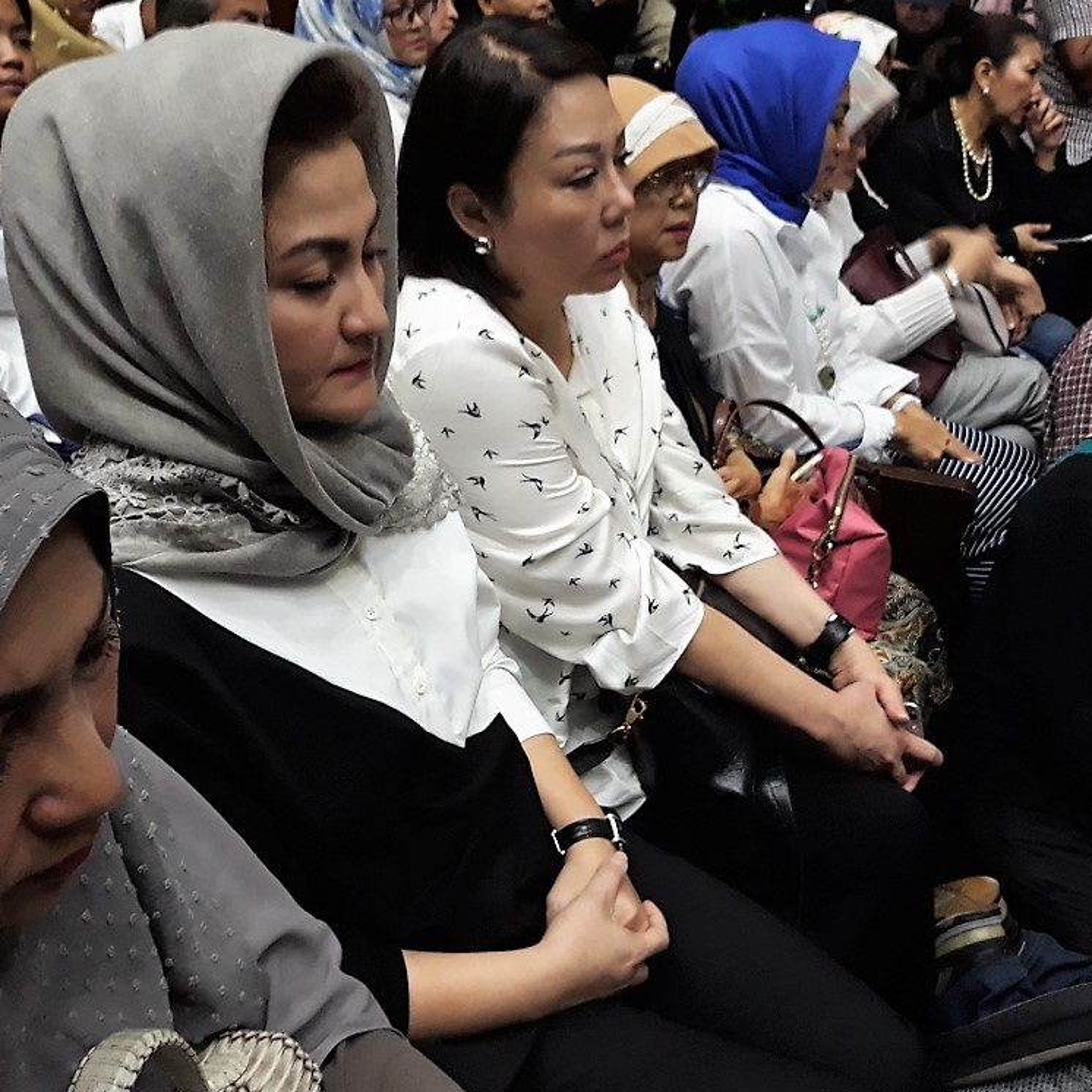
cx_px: 568
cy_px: 540
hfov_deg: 49.7
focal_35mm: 33
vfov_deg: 49.7
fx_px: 1178
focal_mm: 3.71
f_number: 1.7
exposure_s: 1/25
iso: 200
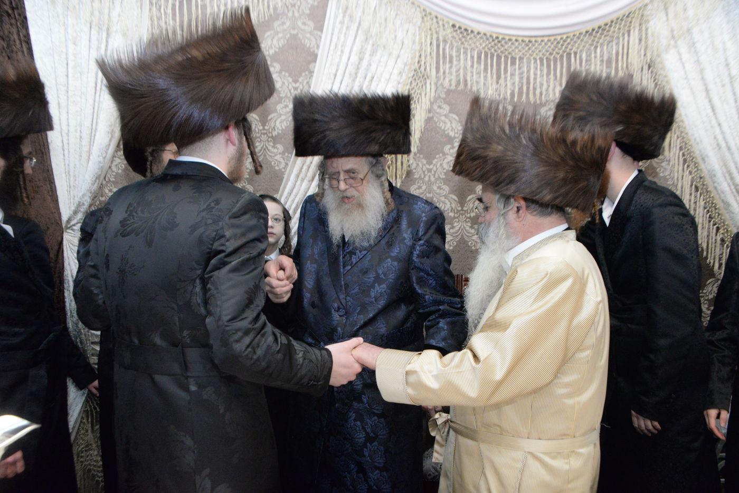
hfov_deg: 54.4
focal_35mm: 35
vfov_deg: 37.9
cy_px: 246
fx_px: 719
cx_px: 370
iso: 6400
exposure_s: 1/160
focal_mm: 35
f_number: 6.3
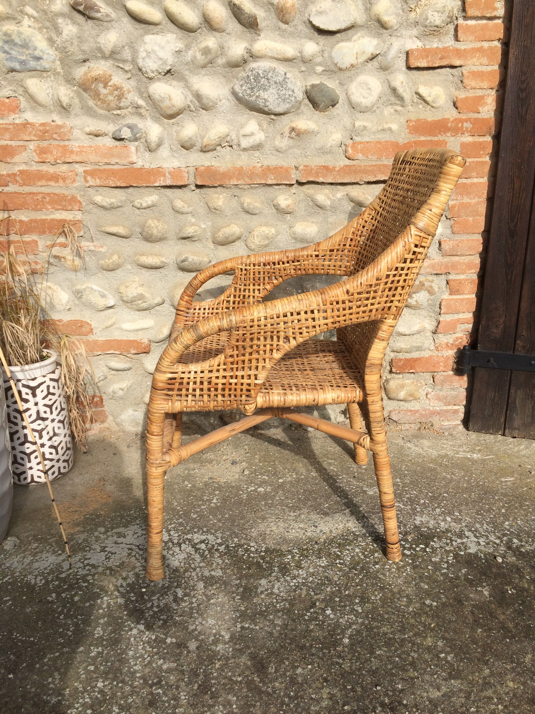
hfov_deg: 48.2
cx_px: 268
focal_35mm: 29
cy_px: 357
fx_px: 598
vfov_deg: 61.7
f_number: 2.2
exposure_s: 1/1786
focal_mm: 4.15
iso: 32
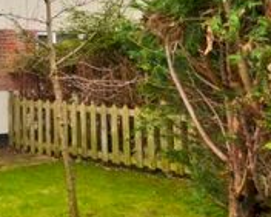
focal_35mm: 56
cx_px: -112
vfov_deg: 26.2
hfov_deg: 26.4
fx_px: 449
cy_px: 21
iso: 220
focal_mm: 10
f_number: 5.6
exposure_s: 1/125
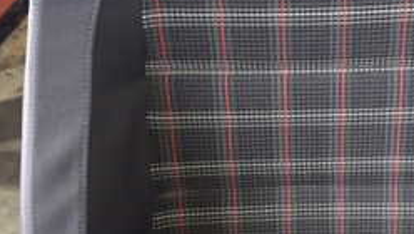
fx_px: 868
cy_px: 97
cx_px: 299
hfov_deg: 26.6
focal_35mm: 79
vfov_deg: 15.3
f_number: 2.3
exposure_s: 1/25
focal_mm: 5.4
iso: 800
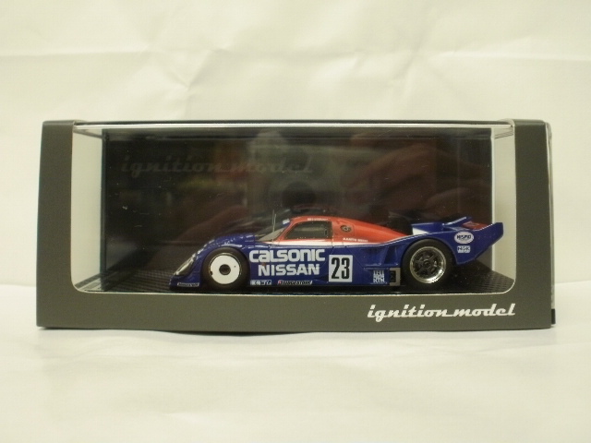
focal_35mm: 44
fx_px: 751
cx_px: 296
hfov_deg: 42.9
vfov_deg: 32.9
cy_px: 222
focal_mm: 7.7
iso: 125
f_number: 4
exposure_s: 1/6
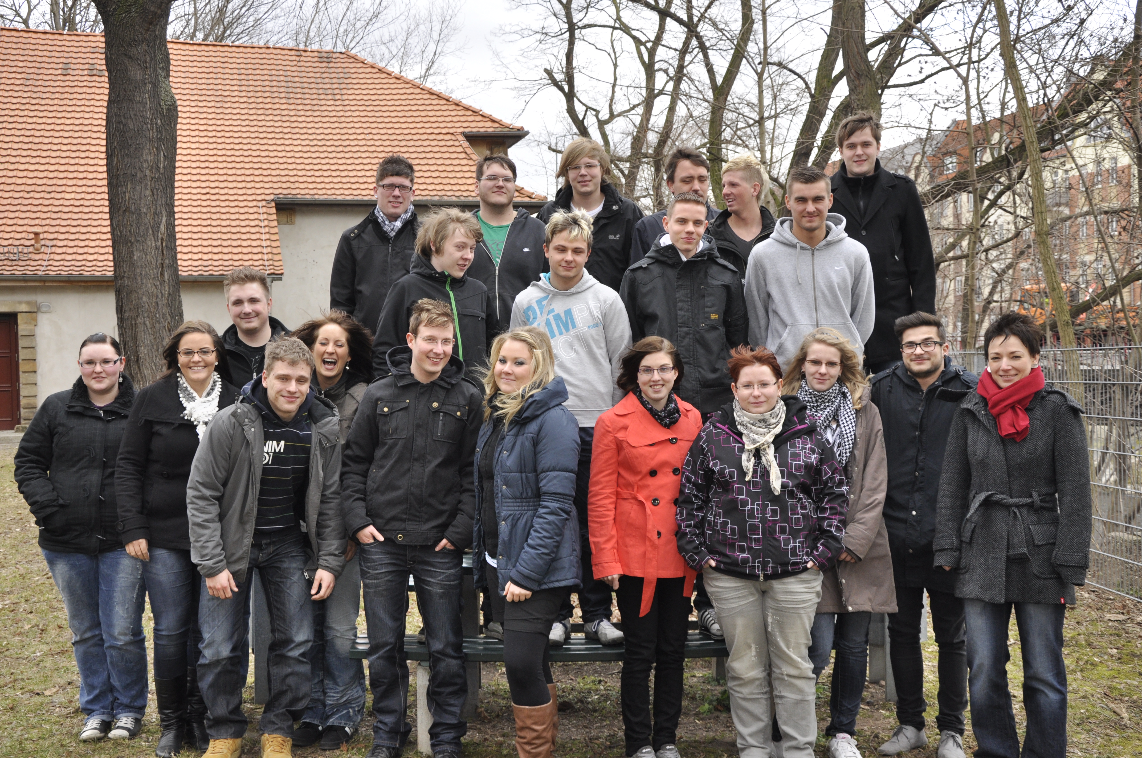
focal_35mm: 42
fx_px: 1331
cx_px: 571
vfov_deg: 31.8
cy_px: 379
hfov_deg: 46.4
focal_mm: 28
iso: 400
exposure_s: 1/200
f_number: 7.1
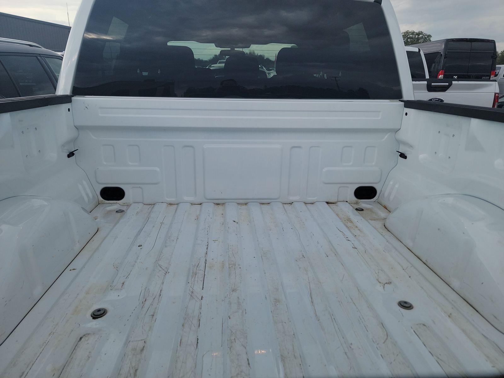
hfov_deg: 71.6
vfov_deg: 56.8
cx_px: 252
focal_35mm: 24
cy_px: 189
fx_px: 349
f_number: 1.8
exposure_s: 1/371
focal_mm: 6.7
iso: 50
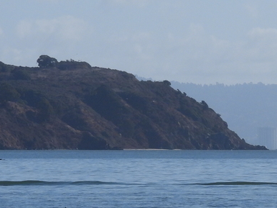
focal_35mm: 498
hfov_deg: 4.0
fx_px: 3983
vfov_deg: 3.0
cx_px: 27
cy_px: 122
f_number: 4.5
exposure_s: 1/2000
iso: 100
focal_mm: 26.8
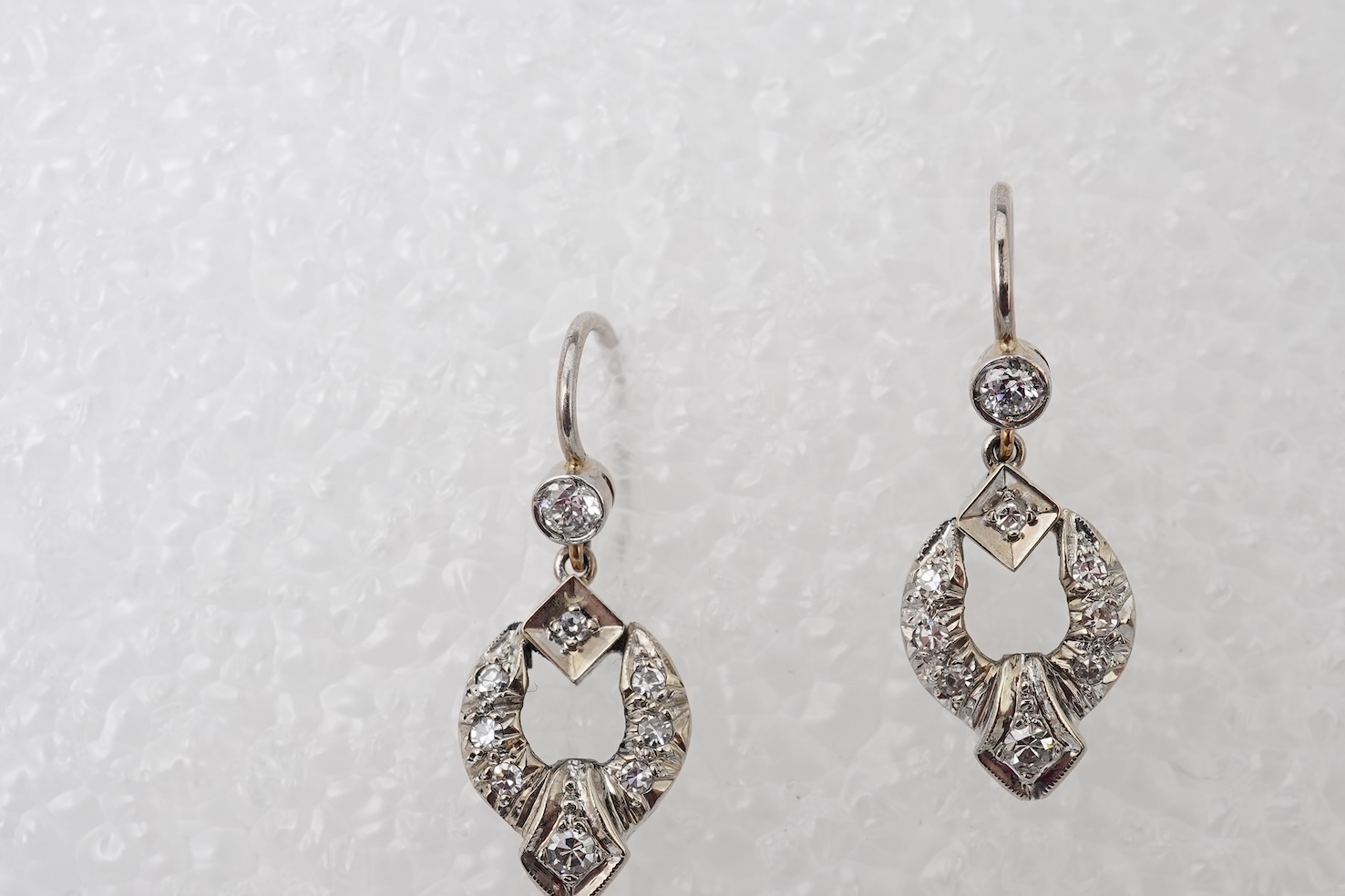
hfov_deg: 33.3
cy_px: 564
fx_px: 2241
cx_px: 824
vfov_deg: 22.6
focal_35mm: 60
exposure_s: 1/125
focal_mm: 30
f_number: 16
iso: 400
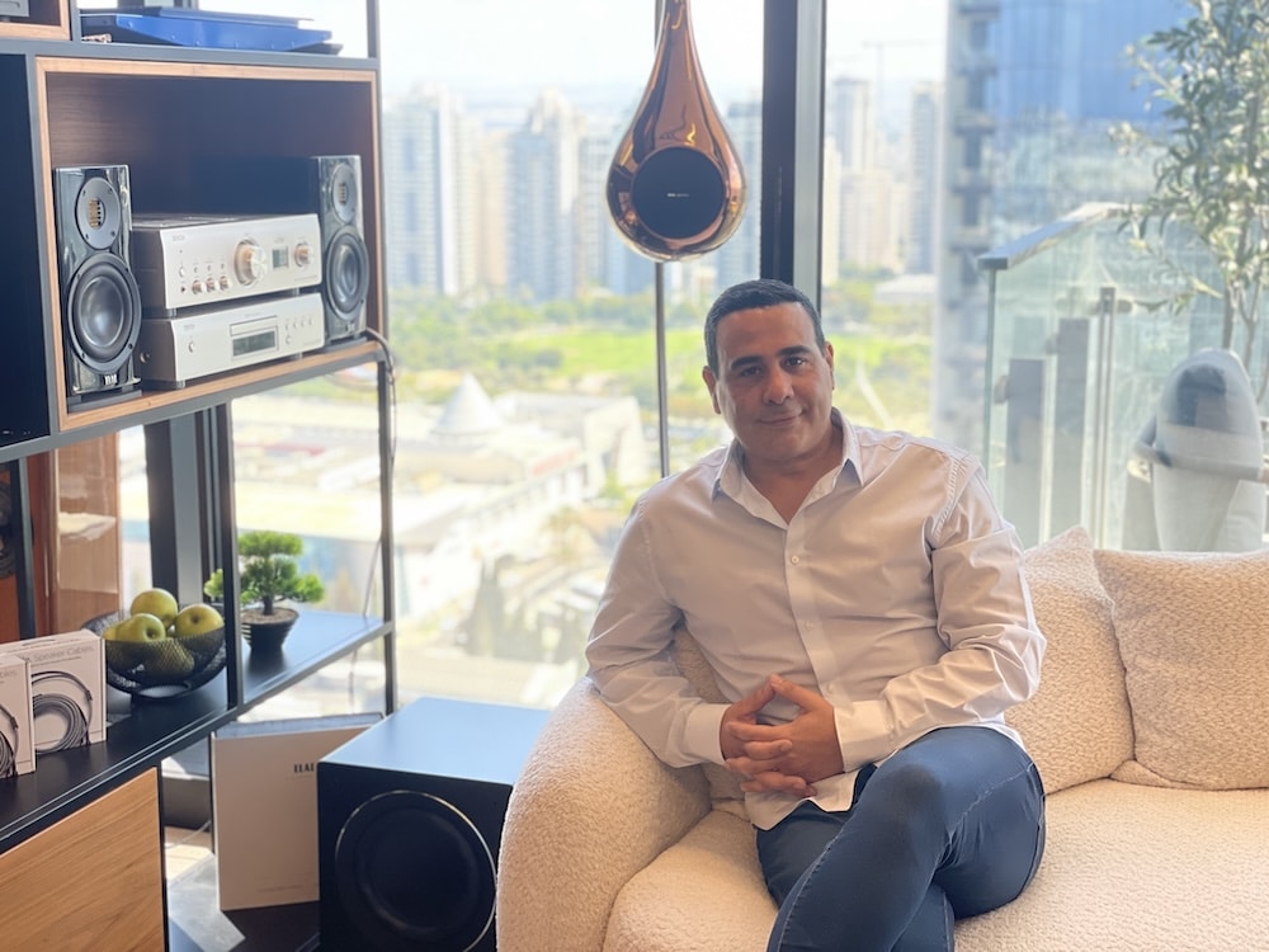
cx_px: 634
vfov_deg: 28.0
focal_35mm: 52
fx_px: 1906
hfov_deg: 36.8
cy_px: 476
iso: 32
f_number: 2
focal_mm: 6
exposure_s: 1/122
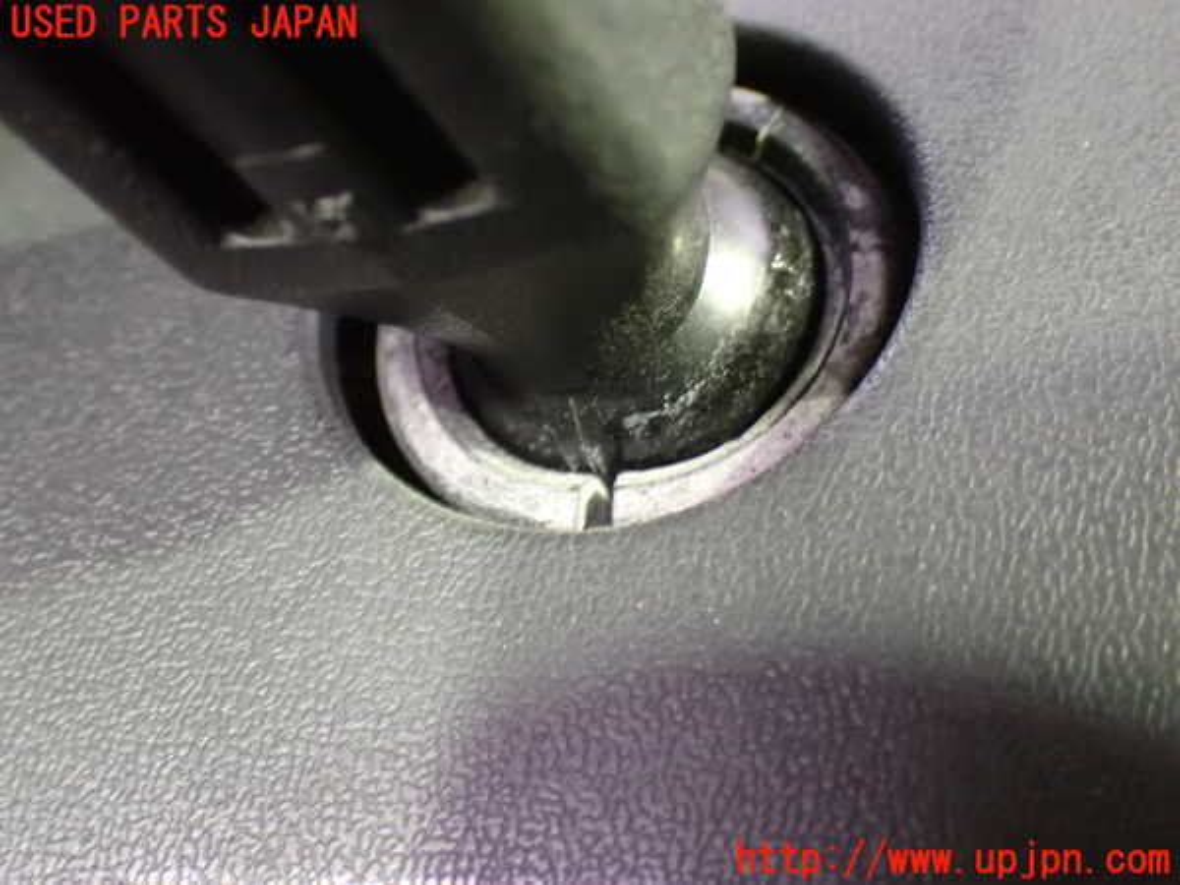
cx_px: 590
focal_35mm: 62
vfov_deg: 23.7
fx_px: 2113
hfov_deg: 31.2
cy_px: 442
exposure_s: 1/8
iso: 1600
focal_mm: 11.09
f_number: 3.6
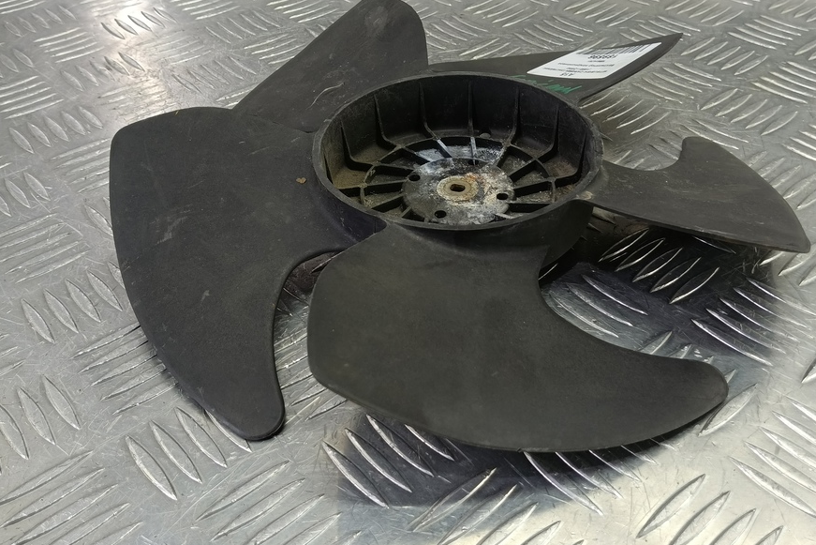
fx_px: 748
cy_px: 221
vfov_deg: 39.8
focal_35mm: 33
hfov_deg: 57.1
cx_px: 455
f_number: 1.6
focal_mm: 4.11
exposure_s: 1/50
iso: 140
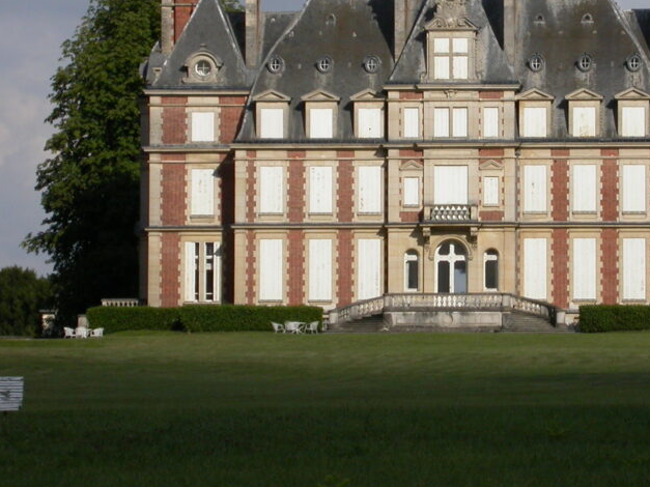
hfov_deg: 8.7
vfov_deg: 6.5
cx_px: 482
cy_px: 150
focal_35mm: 227
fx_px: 4262
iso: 100
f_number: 7.7
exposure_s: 1/529
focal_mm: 28.8
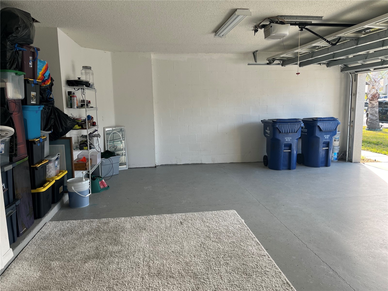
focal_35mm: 26
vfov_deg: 53.1
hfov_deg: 67.3
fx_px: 291
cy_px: 146
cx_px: 194
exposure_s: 1/212
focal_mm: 5.1
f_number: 1.6
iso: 40
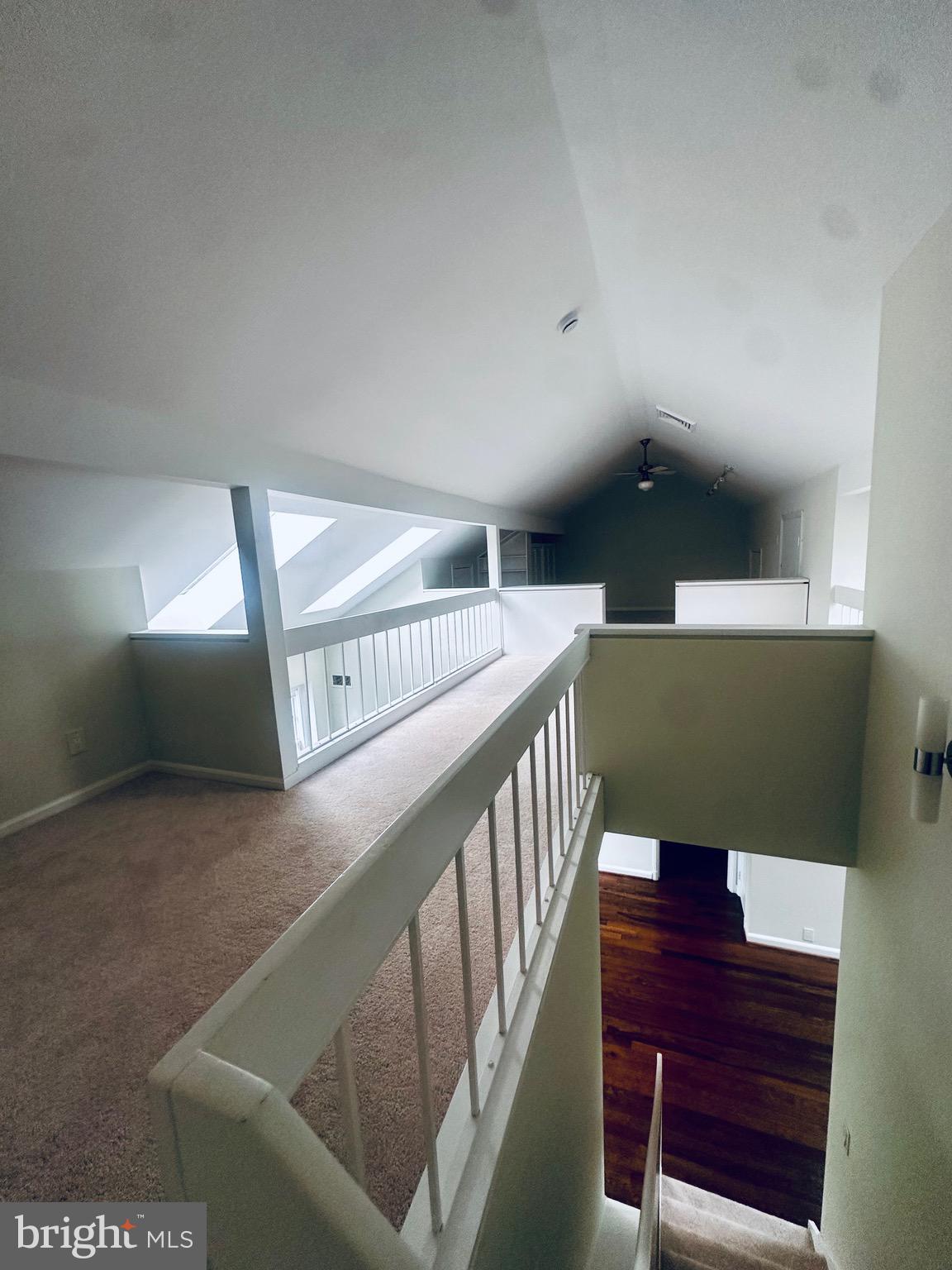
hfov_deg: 85.7
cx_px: 476
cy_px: 635
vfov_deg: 102.1
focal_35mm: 14
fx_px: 513
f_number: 2.2
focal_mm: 2.22
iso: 125
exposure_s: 1/99
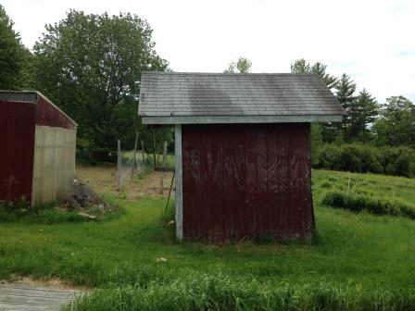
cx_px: 208
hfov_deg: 55.4
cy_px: 156
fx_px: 396
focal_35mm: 33
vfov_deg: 42.9
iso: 50
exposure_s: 1/1261
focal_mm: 4.12
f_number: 2.4
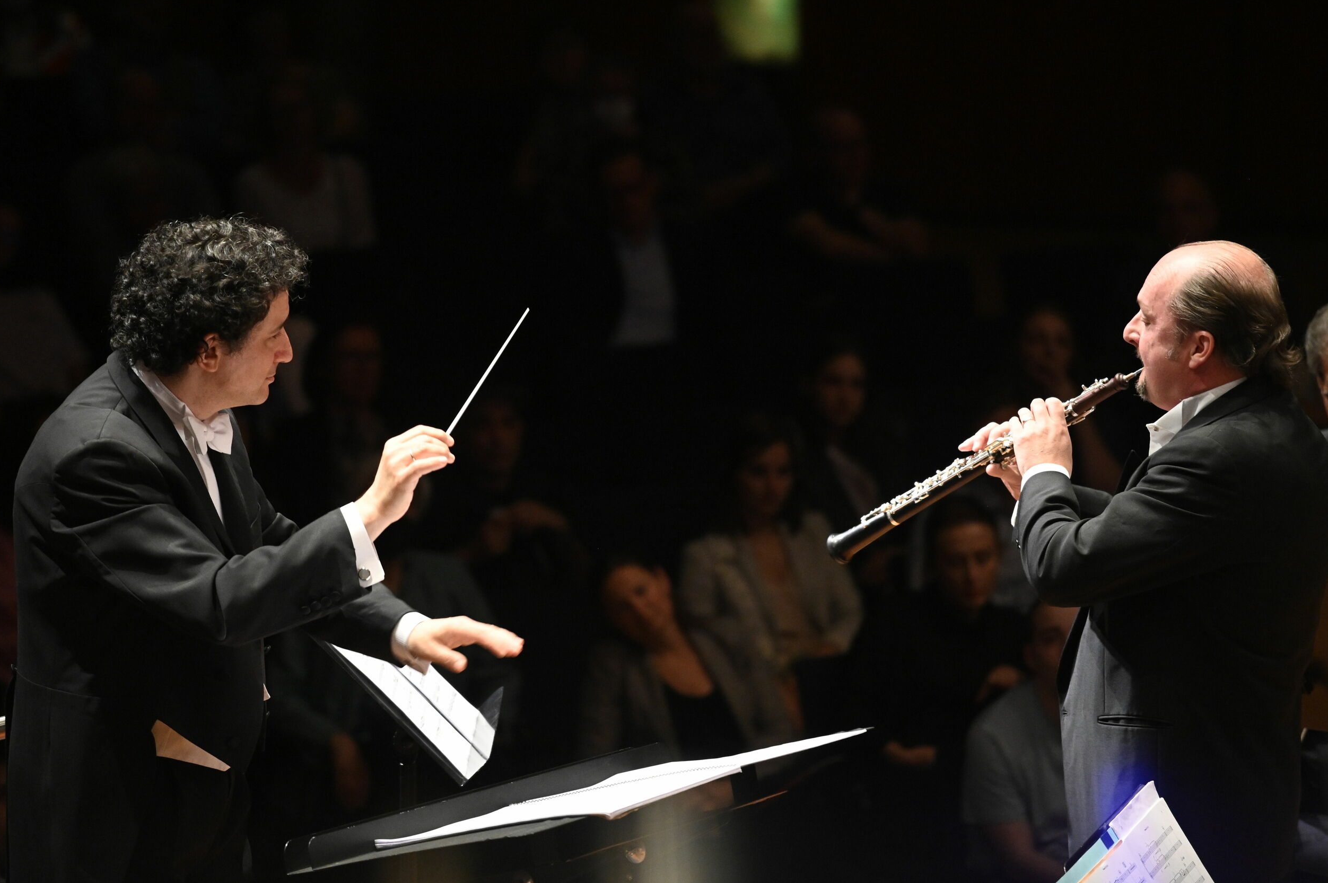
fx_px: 8479
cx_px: 648
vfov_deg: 6.0
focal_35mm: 230
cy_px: 435
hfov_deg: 9.0
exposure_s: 1/200
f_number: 4.5
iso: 5000
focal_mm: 200
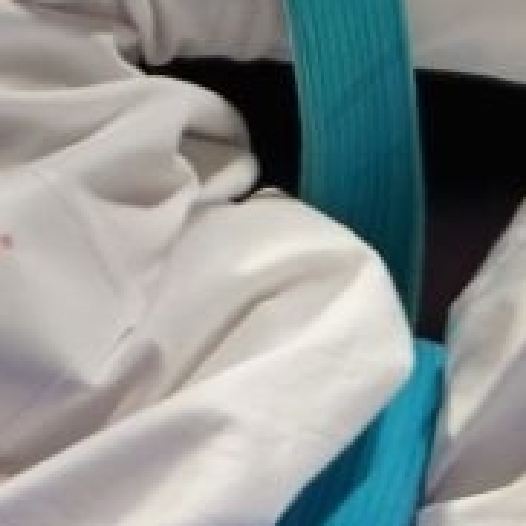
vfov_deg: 0.7
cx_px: 425
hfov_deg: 0.7
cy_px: 14
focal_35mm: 2495
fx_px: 42893
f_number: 2.8
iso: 640
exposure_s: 1/500
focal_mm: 198
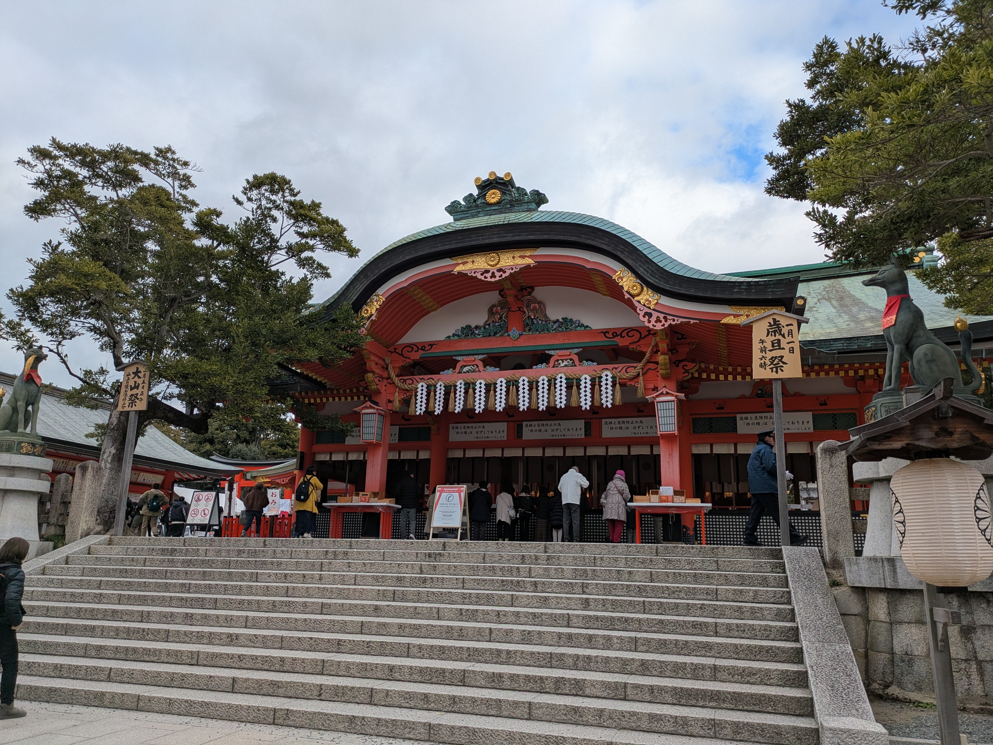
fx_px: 717
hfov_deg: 69.4
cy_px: 372
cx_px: 496
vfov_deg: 54.9
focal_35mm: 25
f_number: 1.89
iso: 46
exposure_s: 1/948
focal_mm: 5.43
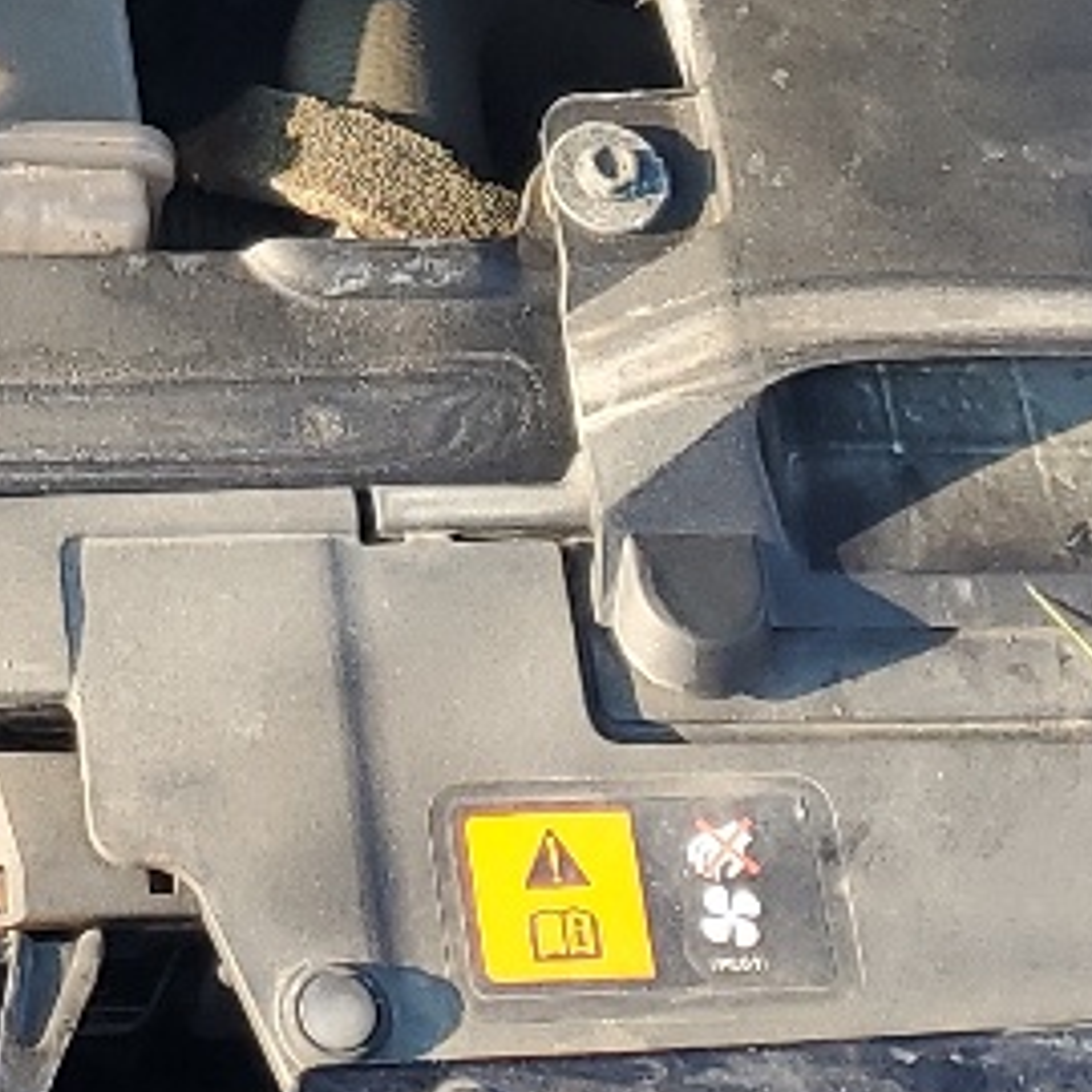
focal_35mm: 136
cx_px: -303
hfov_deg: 12.5
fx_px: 4854
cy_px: -829
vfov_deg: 11.9
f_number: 1.5
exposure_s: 1/303
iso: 50
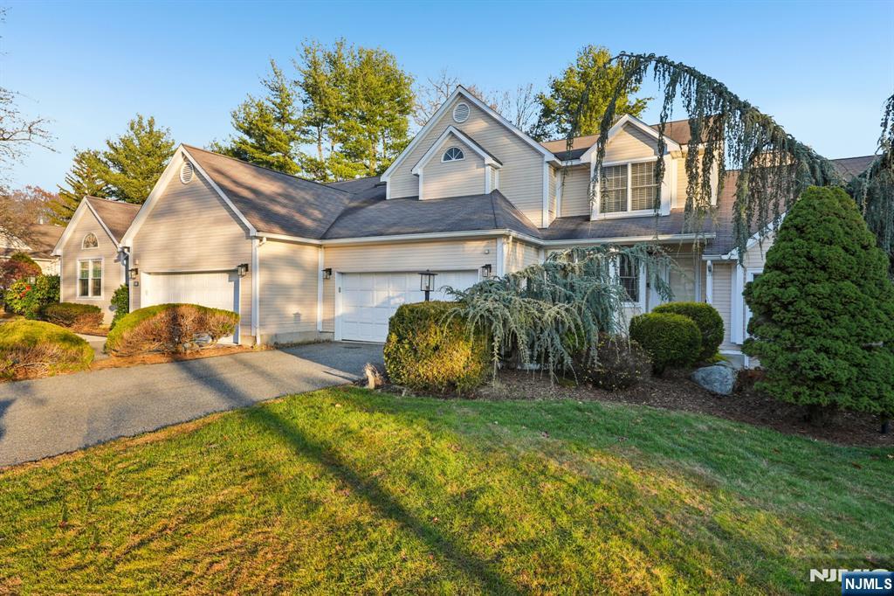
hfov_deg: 82.6
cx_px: 447
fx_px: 509
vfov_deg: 60.7
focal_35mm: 20
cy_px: 298
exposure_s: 1/40
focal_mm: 20.5
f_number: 8
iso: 100
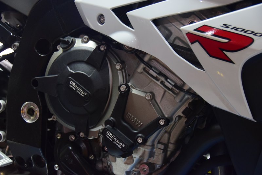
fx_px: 568
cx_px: 131
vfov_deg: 17.5
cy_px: 88
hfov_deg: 26.0
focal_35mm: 78
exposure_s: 1/30
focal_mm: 52
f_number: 4.8
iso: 2500
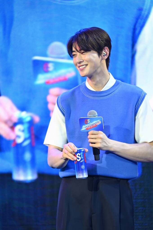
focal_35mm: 260
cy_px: 115
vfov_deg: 7.9
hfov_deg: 5.3
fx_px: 1660
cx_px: 76
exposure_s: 1/160
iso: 1600
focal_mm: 260
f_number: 5
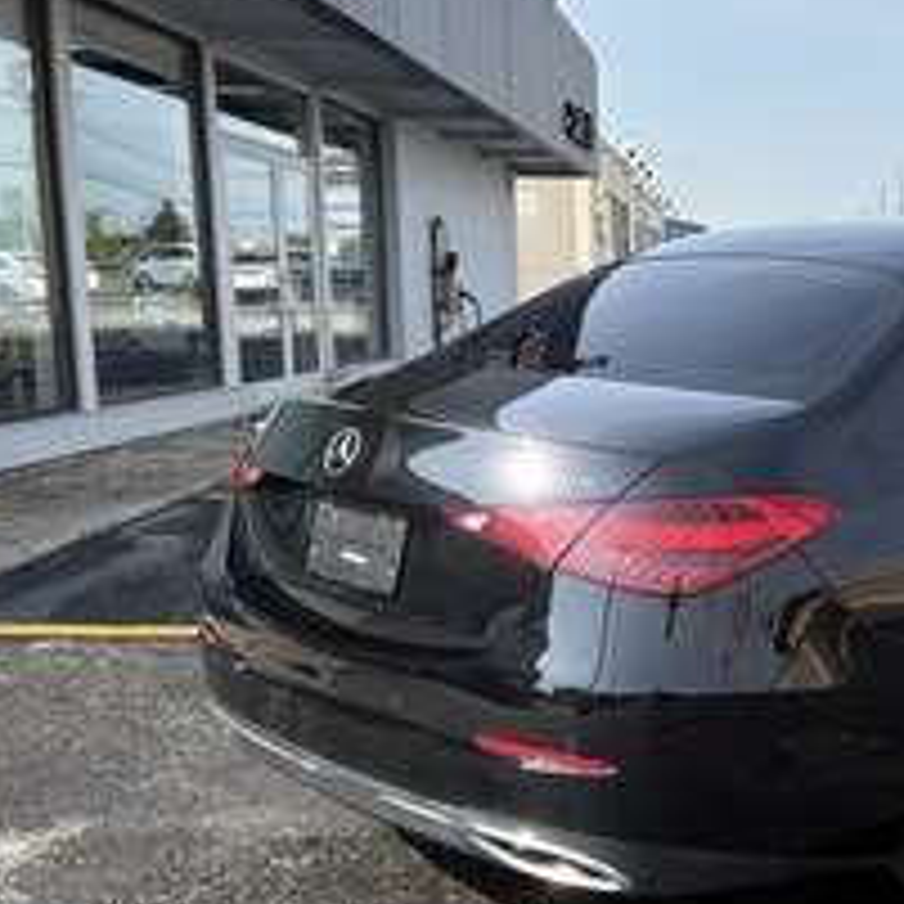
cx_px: 886
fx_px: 1418
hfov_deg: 32.7
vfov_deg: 35.3
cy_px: 528
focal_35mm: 48
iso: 50
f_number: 1.6
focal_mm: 5.96
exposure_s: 1/1751
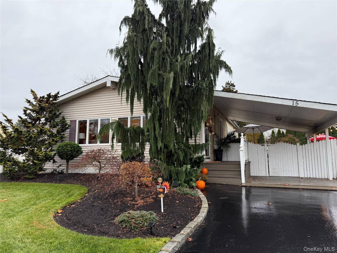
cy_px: 126
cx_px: 168
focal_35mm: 24
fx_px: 234
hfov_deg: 71.6
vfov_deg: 56.8
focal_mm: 6.76
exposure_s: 1/144
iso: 80
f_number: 1.78
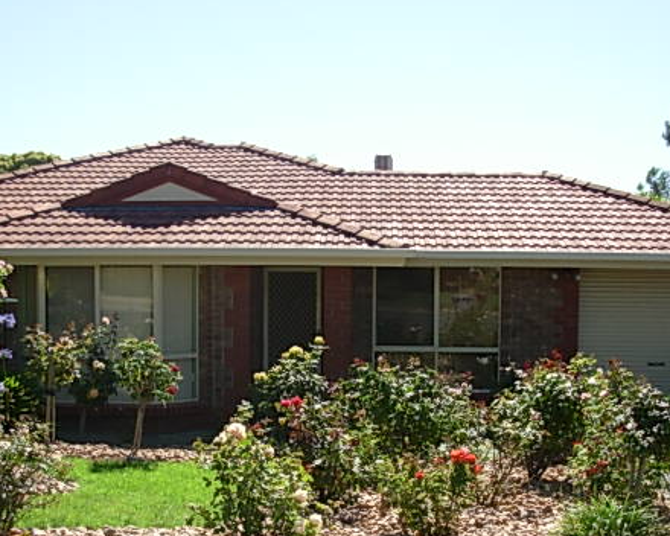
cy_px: 359
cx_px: 329
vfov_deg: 27.9
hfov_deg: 34.7
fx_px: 1071
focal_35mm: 54
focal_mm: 6.3
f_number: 2.9
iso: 50
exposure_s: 1/790
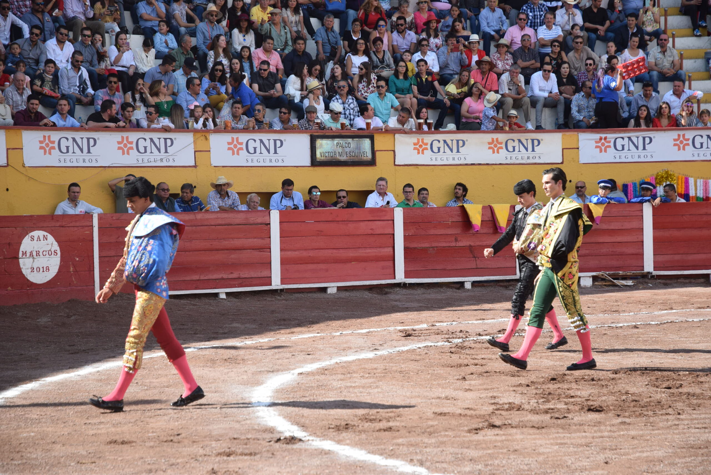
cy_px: 238
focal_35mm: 105
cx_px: 356
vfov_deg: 13.1
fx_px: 2075
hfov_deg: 19.4
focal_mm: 70
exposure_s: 1/1000
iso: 400
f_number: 4.5
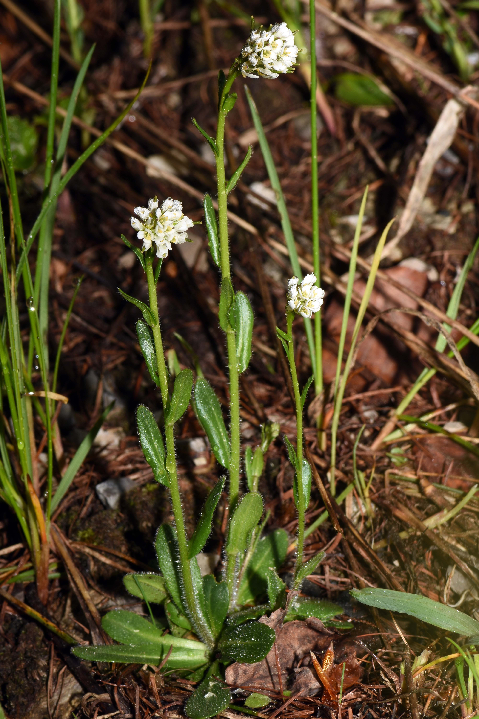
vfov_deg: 13.0
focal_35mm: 158
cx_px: 240
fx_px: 3143
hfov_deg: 8.7
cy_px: 360
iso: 100
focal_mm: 105
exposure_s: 1/250
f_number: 16
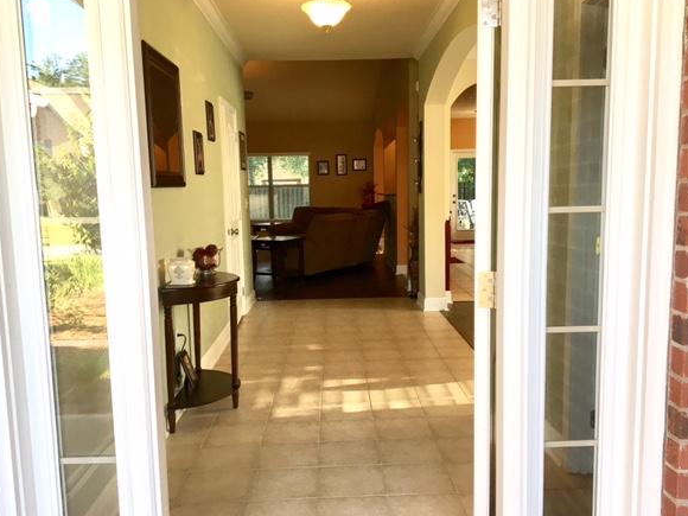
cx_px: 344
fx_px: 636
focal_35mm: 32
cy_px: 269
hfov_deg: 56.8
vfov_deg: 44.1
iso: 25
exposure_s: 1/40
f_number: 2.2
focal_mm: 4.15
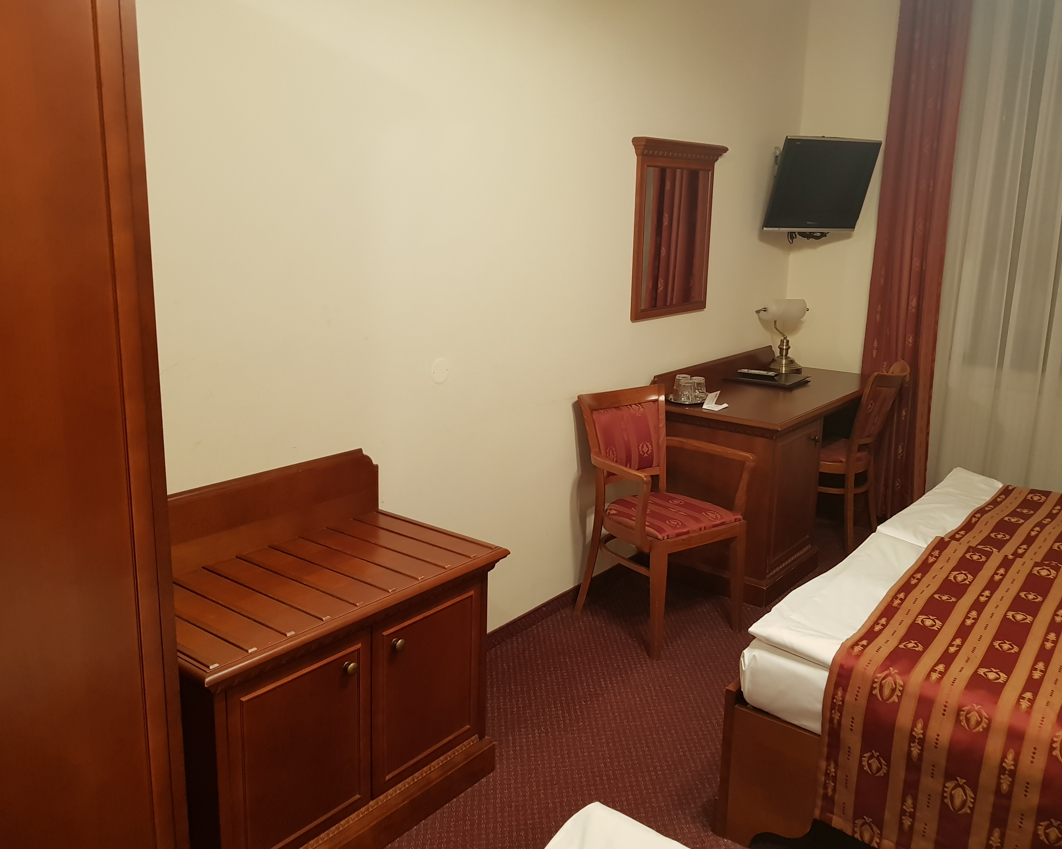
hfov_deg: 62.2
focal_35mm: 28
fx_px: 880
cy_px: 422
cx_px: 556
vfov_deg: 51.5
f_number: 1.7
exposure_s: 1/19
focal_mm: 4.2
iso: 250
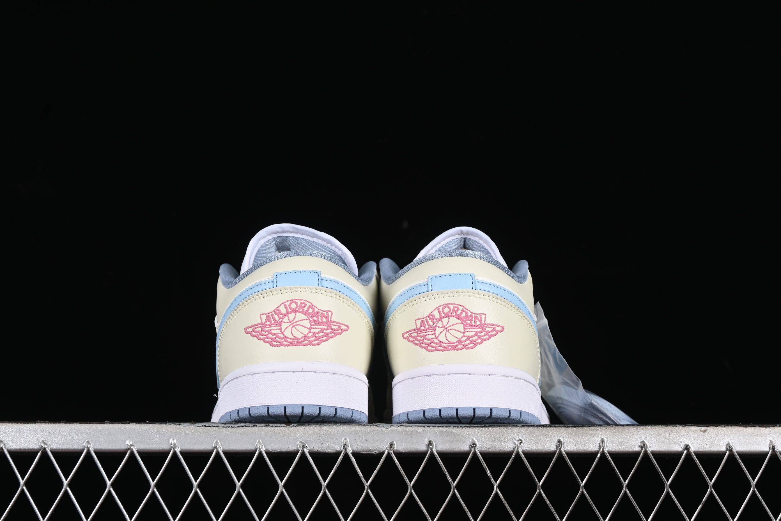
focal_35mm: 75
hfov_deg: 27.0
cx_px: 390
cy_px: 260
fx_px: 1627
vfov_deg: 18.2
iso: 160
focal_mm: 50
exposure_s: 1/80
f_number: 8
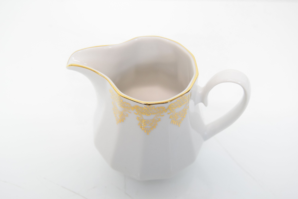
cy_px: 100
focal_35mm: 48
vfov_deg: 28.1
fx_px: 398
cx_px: 149
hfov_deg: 41.1
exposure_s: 1/125
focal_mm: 32
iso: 1600
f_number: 5.6
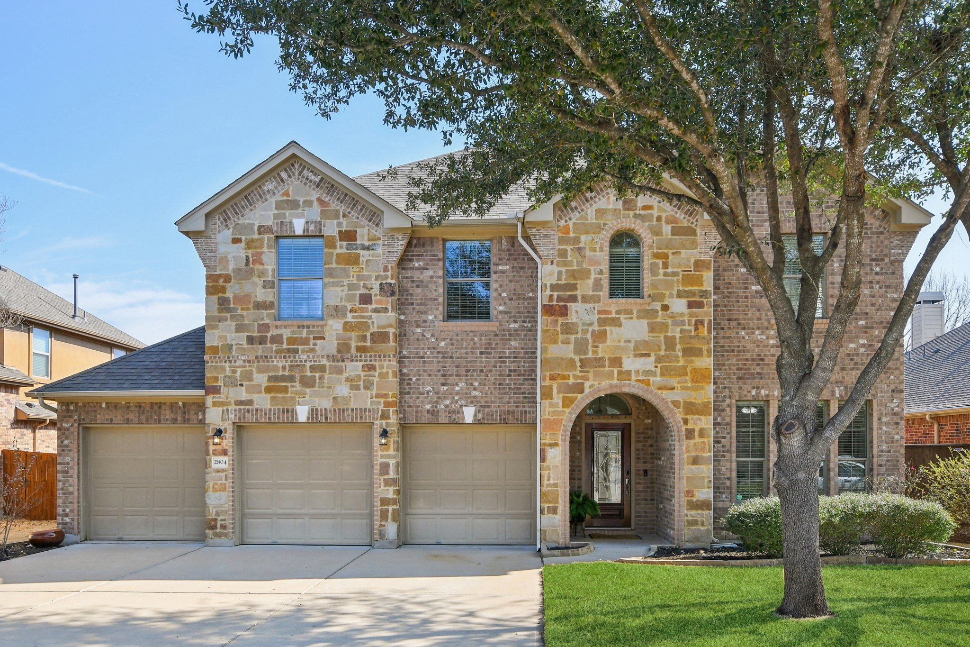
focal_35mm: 27
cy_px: 324
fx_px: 727
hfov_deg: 67.4
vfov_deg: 47.9
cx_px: 485
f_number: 8
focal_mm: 18
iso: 400
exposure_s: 1/400
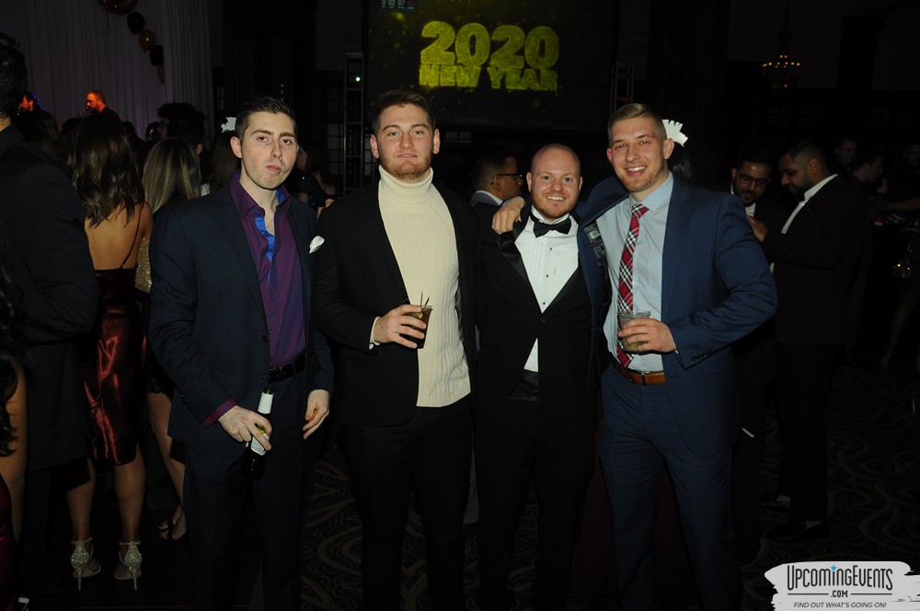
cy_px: 306
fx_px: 842
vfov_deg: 39.9
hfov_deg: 57.3
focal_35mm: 33
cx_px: 460
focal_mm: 22
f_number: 5.6
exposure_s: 1/60
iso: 400
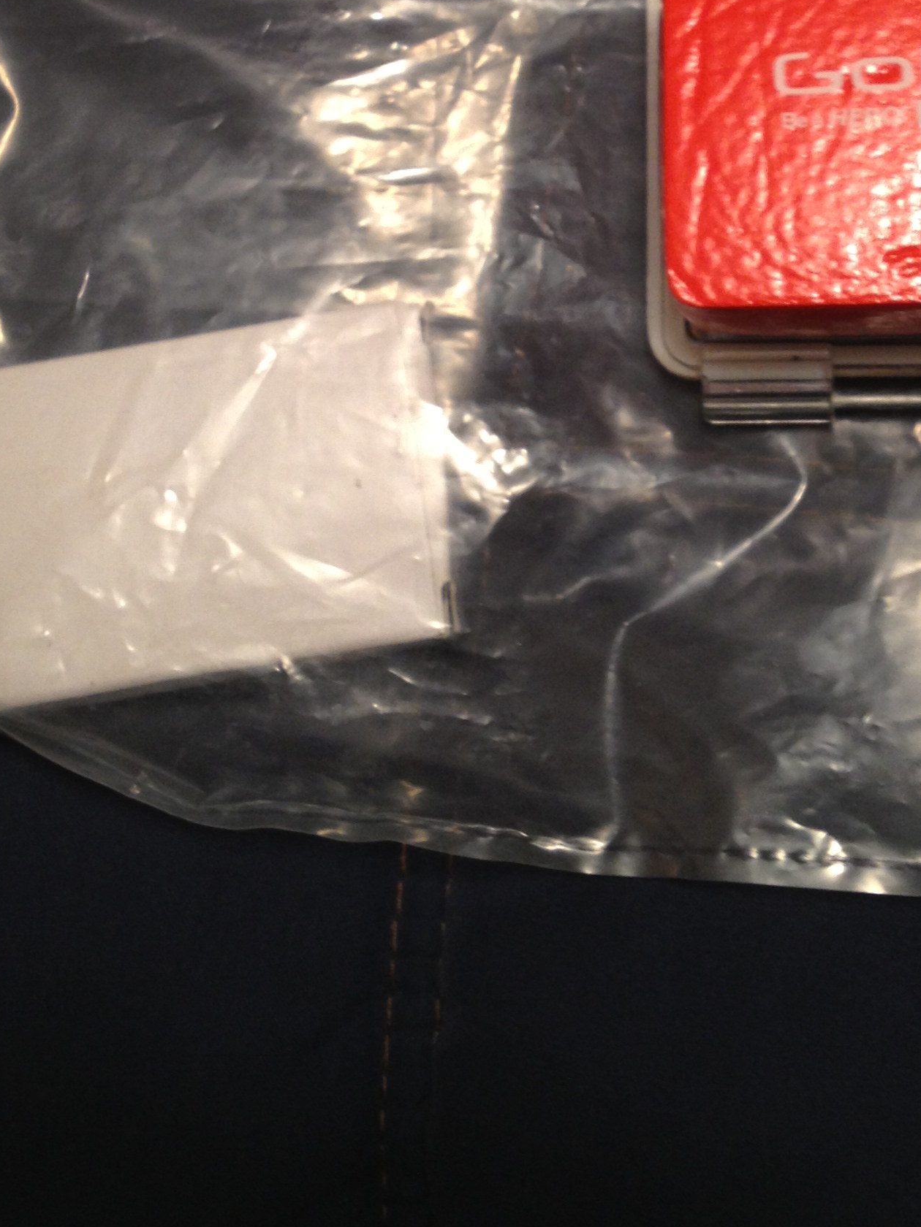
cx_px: 528
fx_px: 2412
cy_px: 119
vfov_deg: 27.5
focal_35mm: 68
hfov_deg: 21.6
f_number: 2.4
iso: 80
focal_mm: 4.28
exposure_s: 1/20
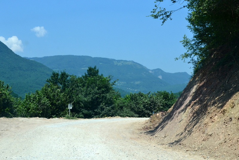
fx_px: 448
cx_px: 120
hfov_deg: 29.9
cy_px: 80
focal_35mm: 68
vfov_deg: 20.2
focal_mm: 45
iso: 400
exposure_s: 1/400
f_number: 11
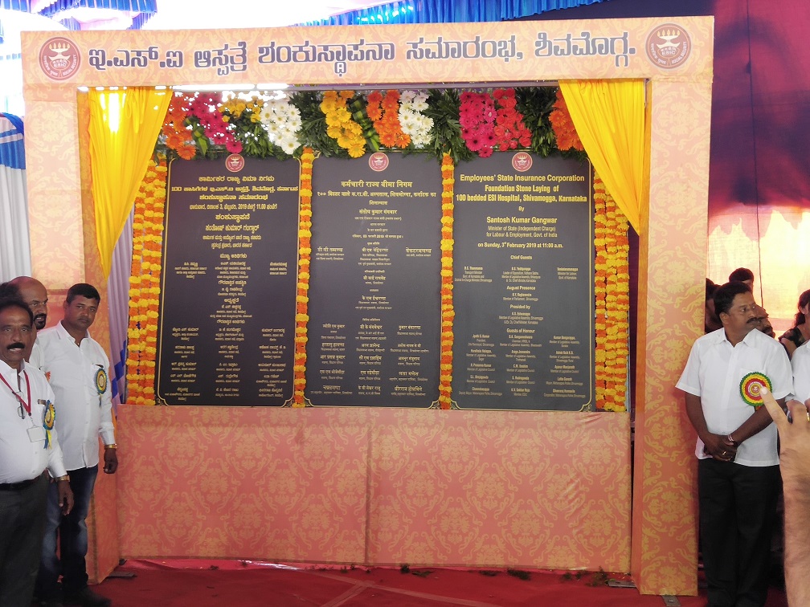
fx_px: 819
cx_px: 405
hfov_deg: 52.6
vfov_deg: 40.7
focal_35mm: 35
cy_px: 304
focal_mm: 3.95
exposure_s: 1/50
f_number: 1.8
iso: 230
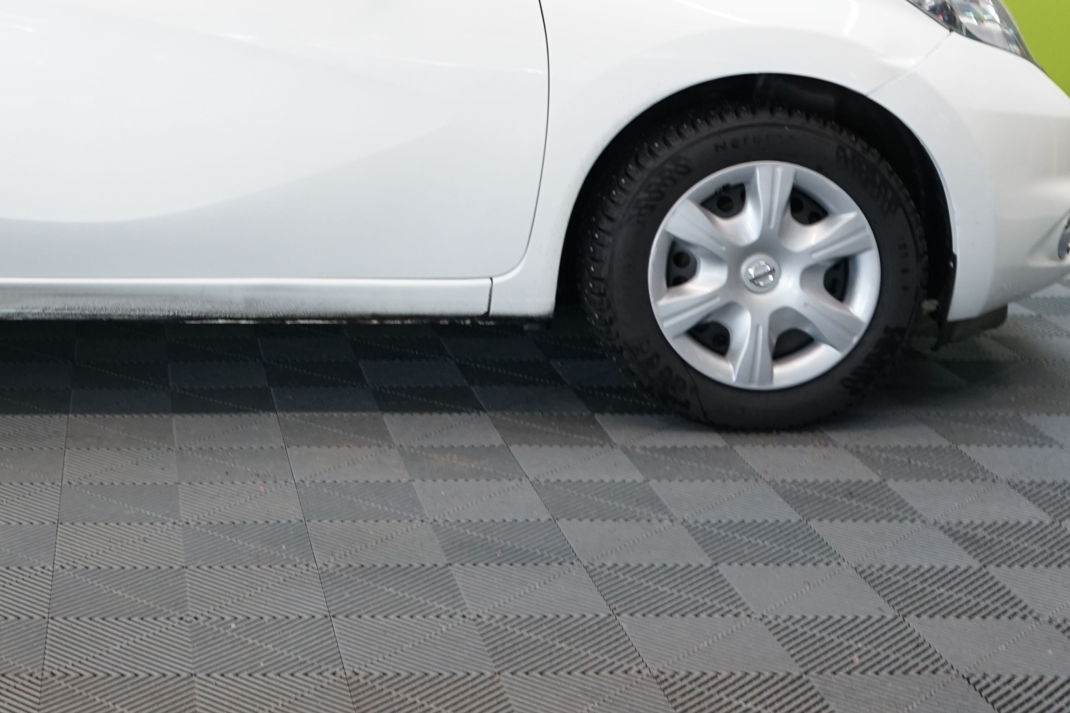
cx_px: 72
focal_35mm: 66
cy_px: 32
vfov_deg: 20.1
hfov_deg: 29.1
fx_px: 1962
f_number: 4.5
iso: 800
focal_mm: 31
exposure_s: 1/30
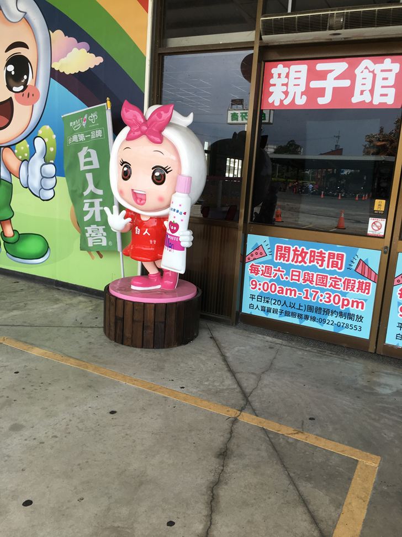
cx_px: 201
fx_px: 449
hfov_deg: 48.2
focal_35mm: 29
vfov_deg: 61.7
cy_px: 268
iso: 32
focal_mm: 4.15
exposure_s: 1/120
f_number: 2.2
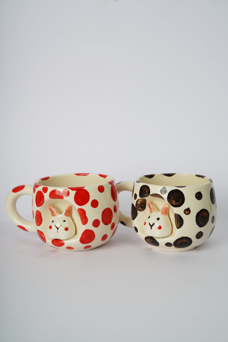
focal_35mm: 64
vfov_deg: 31.4
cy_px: 171
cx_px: 114
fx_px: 608
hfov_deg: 21.2
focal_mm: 64
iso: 100
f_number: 8
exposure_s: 1/160
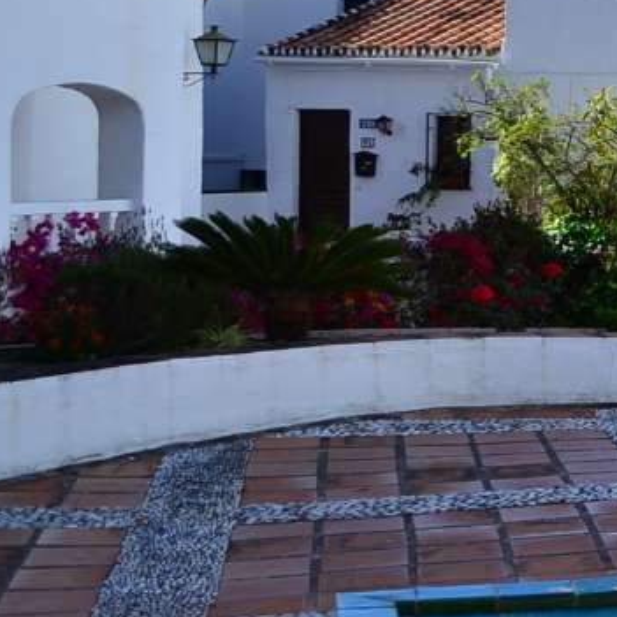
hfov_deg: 14.8
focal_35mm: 98
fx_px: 1976
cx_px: 1213
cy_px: 149
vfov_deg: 17.6
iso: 100
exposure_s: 1/640
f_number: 4
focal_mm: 18
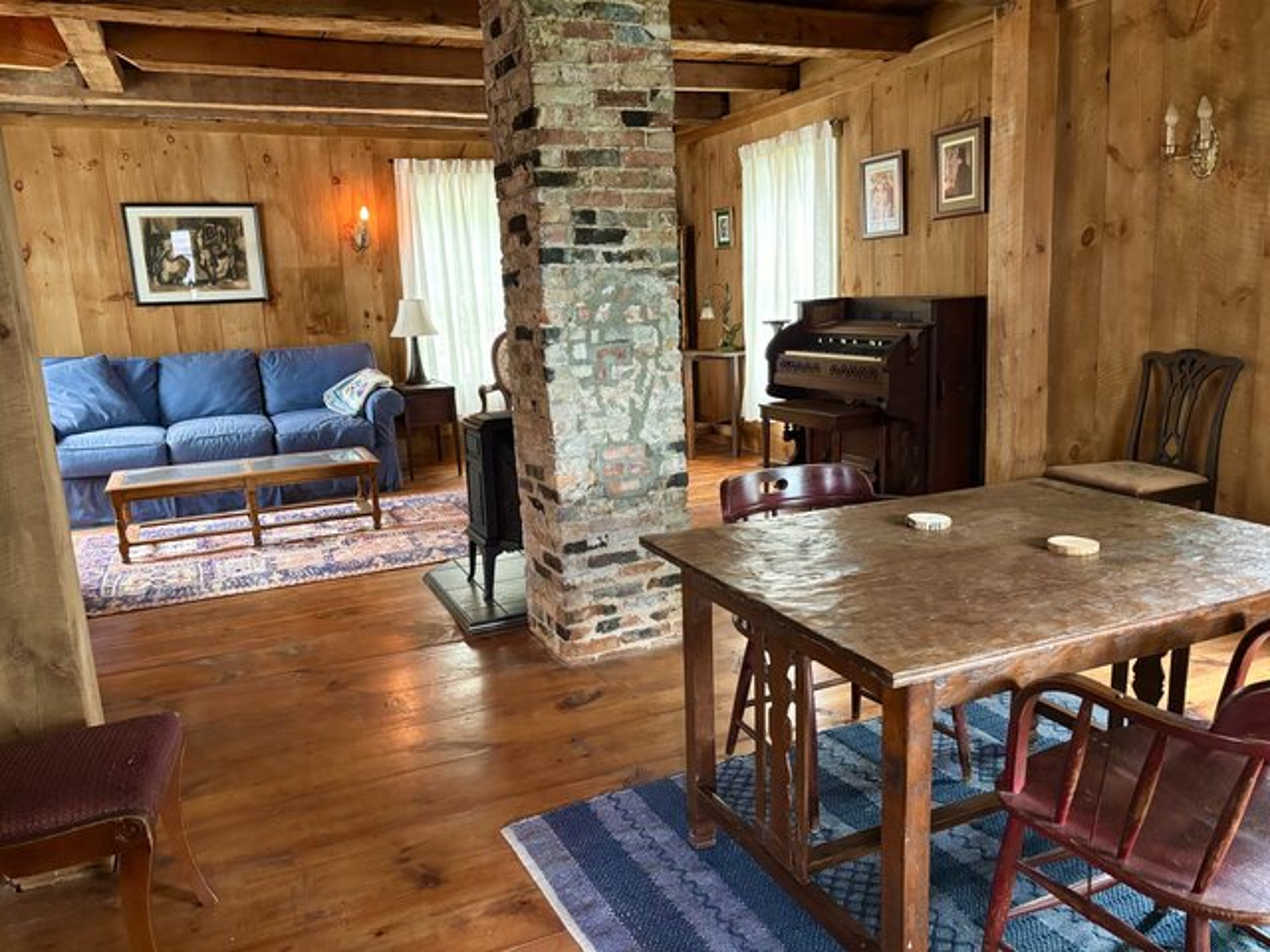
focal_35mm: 26
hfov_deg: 67.3
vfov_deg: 53.1
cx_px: 635
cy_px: 476
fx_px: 954
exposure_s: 1/40
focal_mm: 5.96
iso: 500
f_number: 1.6
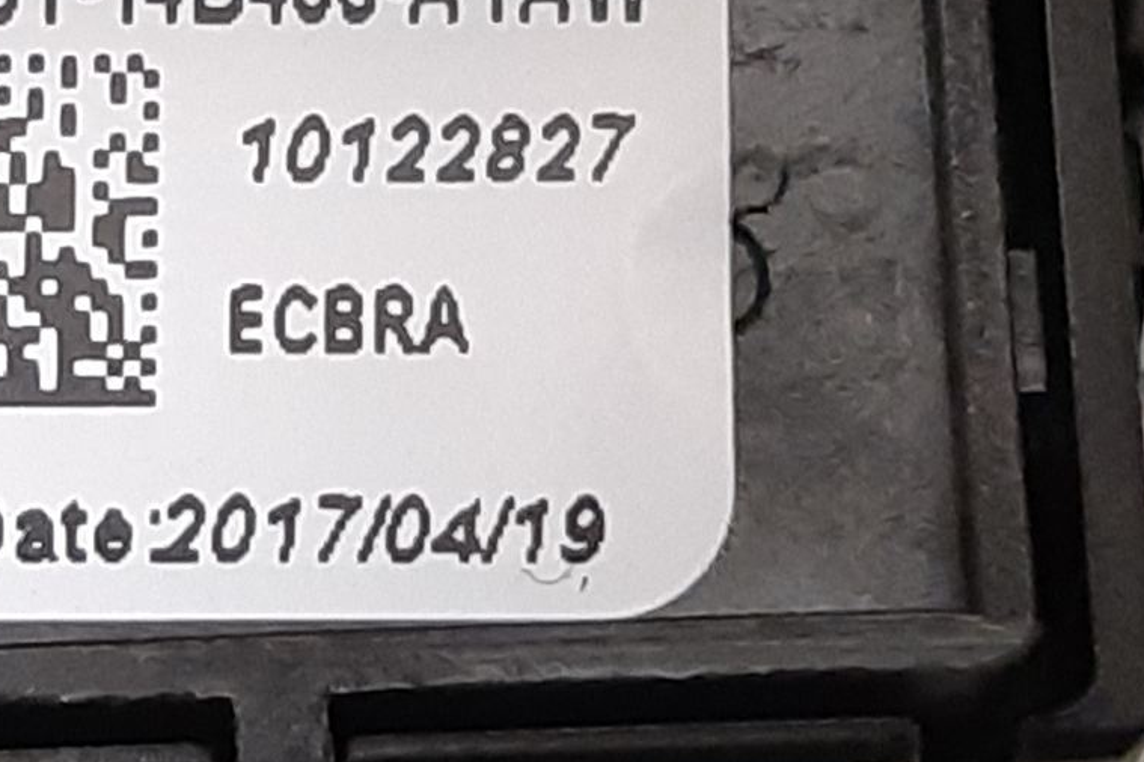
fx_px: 2320
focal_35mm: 73
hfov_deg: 27.0
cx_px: 172
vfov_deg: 18.3
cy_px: 54
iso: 200
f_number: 1.7
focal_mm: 3.93
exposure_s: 1/33
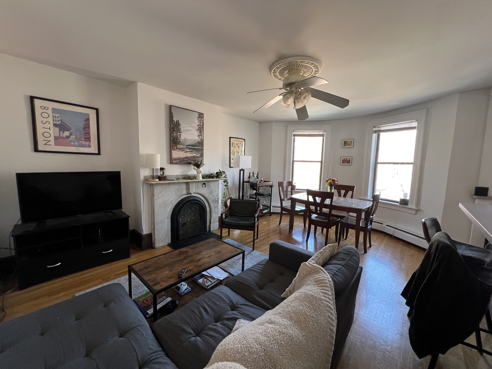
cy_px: 184
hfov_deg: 106.2
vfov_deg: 89.9
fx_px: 185
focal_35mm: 13
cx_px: 246
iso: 250
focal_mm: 1.57
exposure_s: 1/60
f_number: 1.8
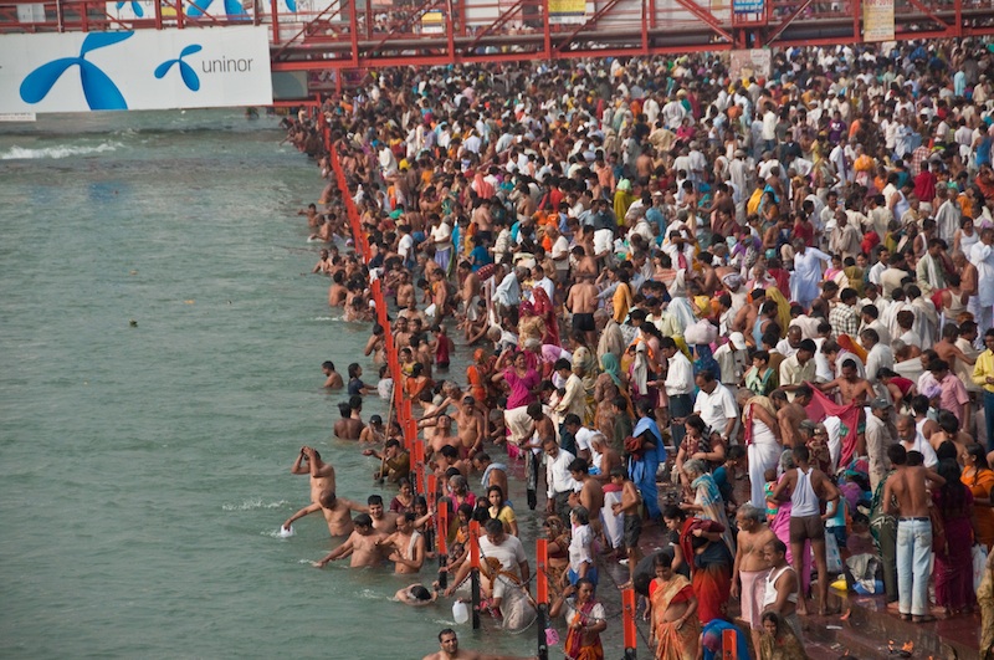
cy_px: 330
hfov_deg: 13.1
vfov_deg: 8.7
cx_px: 497
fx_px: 4343
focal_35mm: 158
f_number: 5.3
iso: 1000
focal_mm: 105
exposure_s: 1/3200
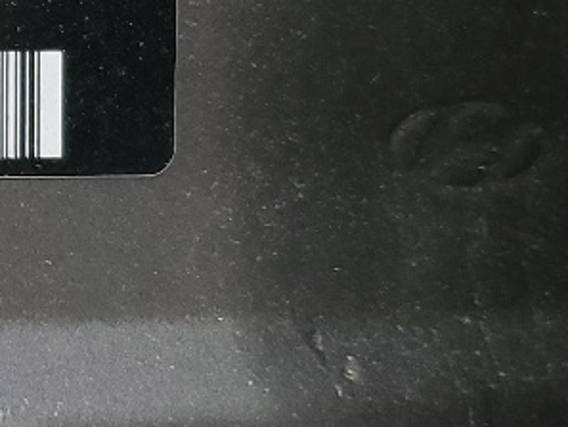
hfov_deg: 13.2
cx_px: -327
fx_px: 2298
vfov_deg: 10.5
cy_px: 8
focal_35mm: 140
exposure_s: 1/120
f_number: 1.5
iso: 67
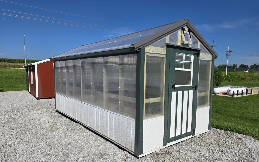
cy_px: 89
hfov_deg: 72.5
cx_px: 131
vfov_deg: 49.2
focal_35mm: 25
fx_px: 176
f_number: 1.8
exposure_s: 1/3336
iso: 25
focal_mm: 5.4
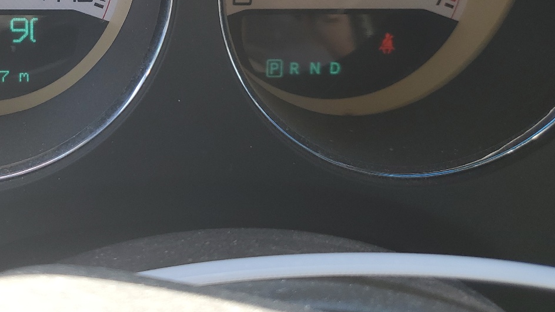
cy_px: 31
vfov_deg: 24.2
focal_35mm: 48
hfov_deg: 41.2
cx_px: 118
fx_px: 706
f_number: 1.5
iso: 50
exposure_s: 1/189
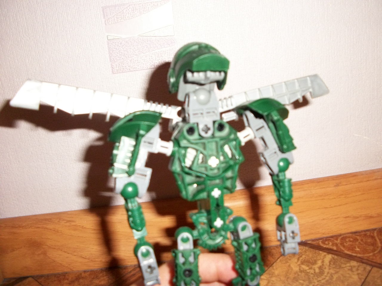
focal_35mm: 35
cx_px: 191
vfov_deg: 40.7
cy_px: 143
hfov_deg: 52.6
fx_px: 386
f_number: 3.1
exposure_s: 1/125
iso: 250
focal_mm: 6.3
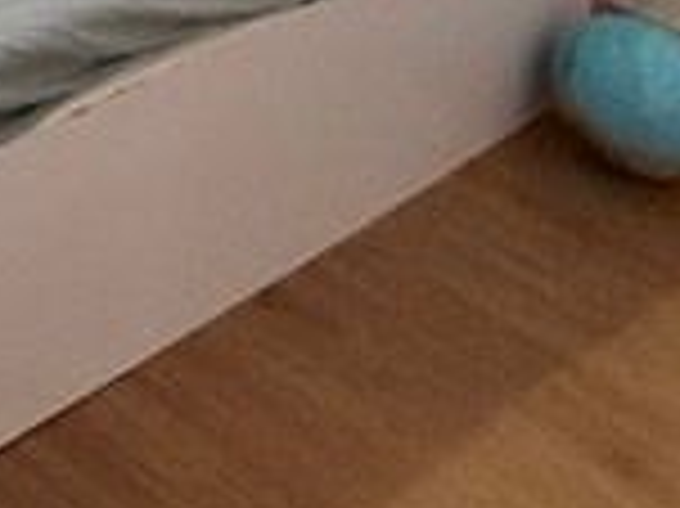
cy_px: -904
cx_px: -685
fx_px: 1865
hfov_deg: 16.0
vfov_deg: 11.3
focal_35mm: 95
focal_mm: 2.22
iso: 250
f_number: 2.2
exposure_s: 1/100
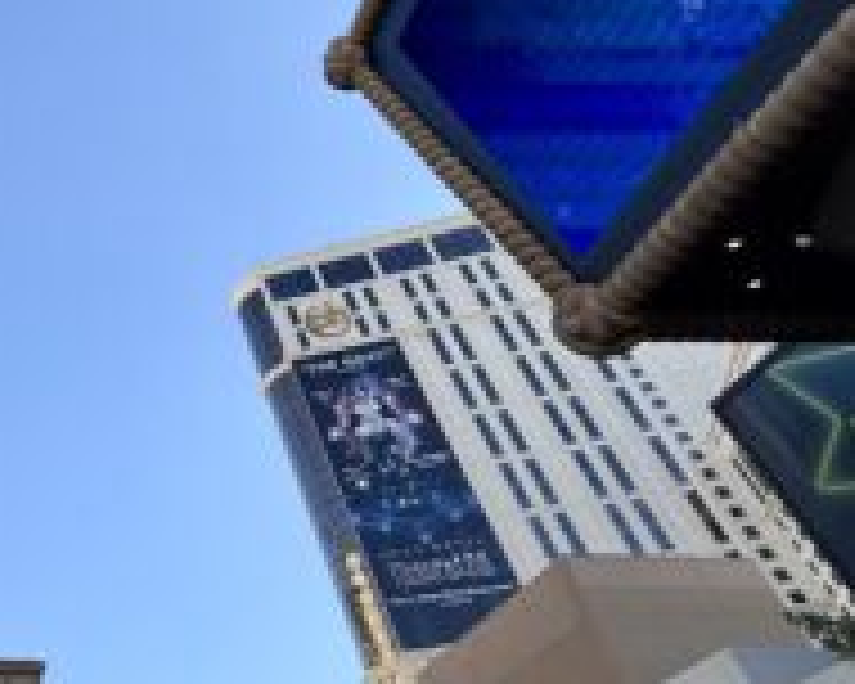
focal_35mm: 36
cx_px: -130
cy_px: 160
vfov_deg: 39.9
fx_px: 911
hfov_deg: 39.1
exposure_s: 1/1497
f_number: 2.2
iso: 50
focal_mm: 2.22
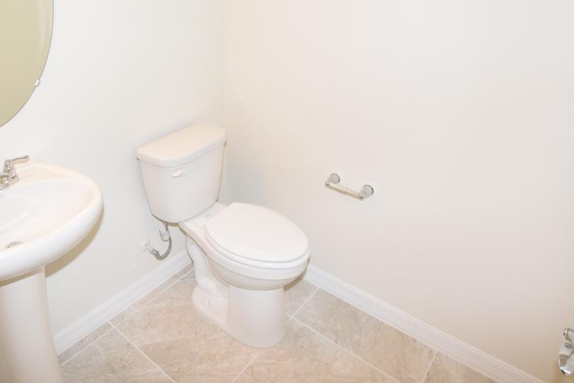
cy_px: 73
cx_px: 239
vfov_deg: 46.7
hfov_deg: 68.9
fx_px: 414
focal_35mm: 26
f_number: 5.6
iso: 560
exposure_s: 1/125
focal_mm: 10
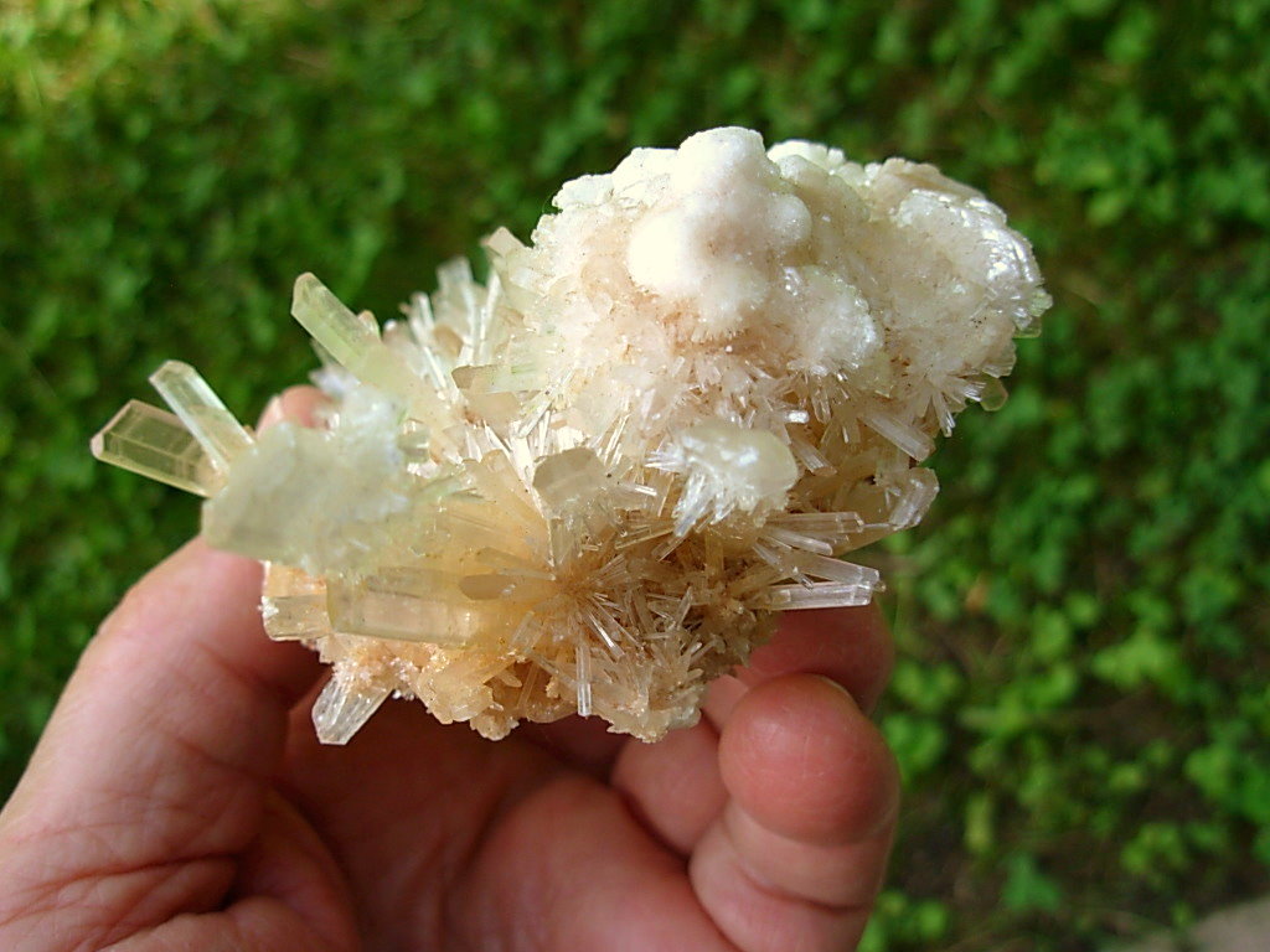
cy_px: 476
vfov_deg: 37.7
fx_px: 1394
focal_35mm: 38
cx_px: 635
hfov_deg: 49.0
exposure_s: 1/271
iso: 50
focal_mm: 6.3
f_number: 2.9
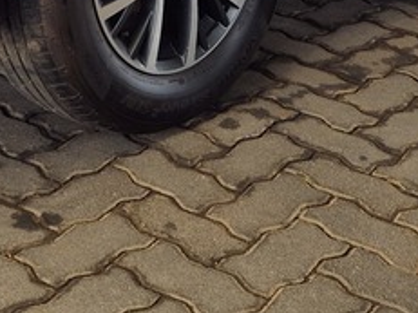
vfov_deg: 12.7
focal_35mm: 102
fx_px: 1231
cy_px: -317
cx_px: 40
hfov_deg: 18.9
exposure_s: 1/262
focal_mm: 5.4
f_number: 1.8
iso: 25
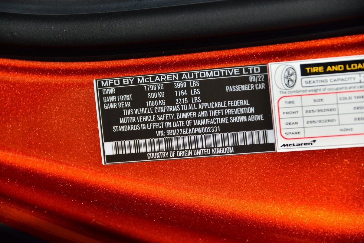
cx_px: 182
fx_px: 1618
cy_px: 122
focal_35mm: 160
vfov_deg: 8.6
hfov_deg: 12.8
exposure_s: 1/2000
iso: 640
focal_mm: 160
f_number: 5.6
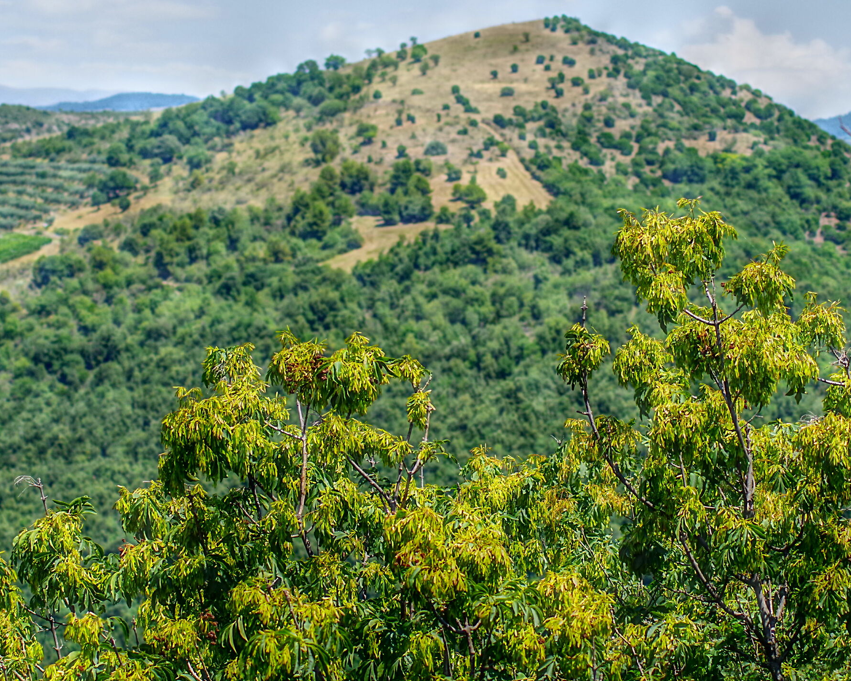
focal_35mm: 133
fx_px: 3349
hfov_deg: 14.5
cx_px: 421
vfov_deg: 11.6
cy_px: 344
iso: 400
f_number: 5.6
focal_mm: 70
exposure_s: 1/1000
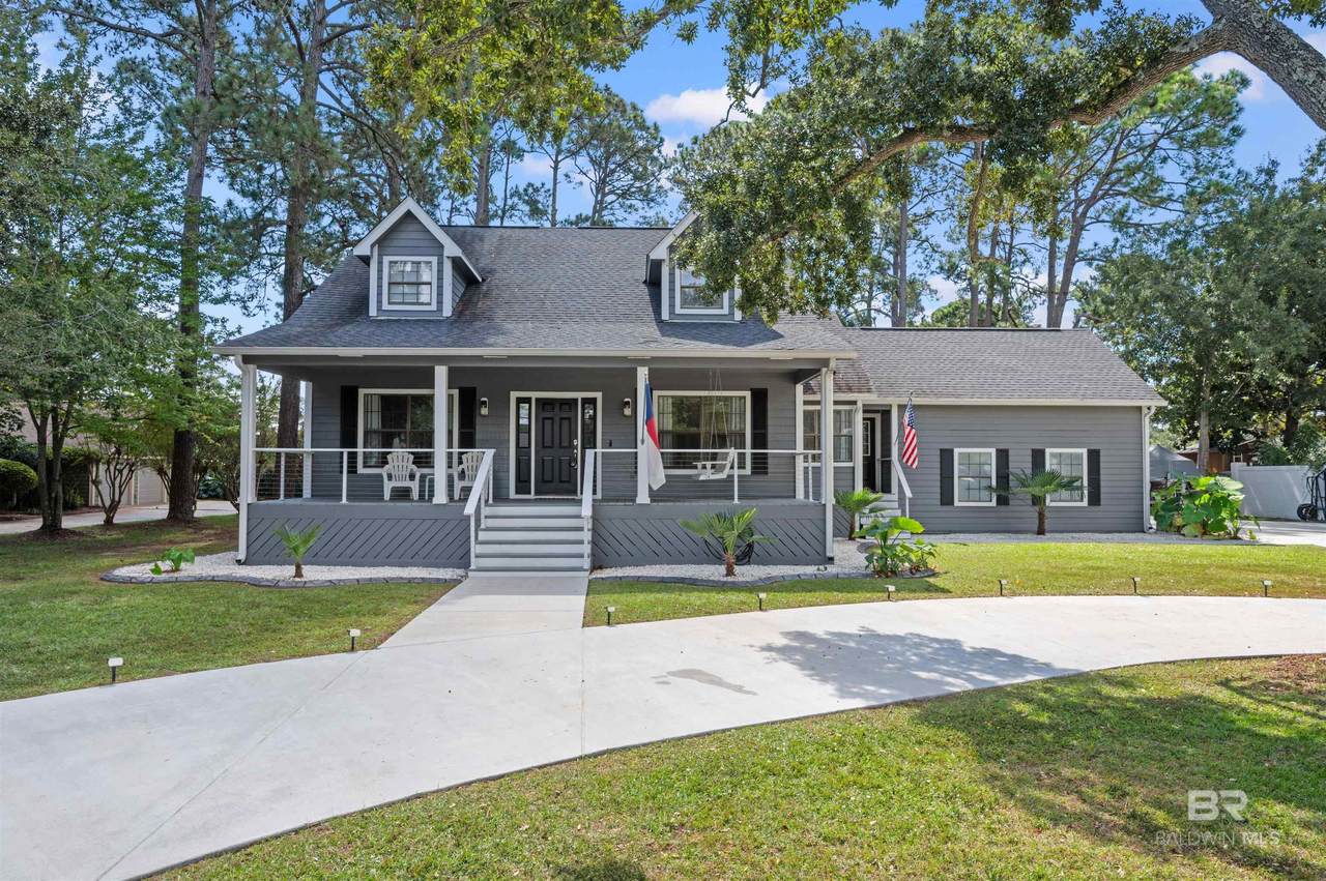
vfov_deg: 56.1
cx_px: 663
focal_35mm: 22
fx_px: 828
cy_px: 440
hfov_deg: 77.4
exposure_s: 1/60
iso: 125
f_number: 10
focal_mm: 22.5
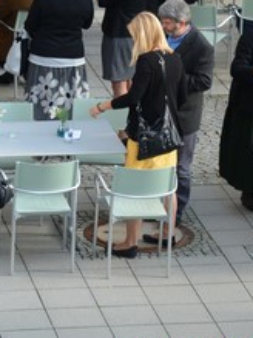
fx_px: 2468
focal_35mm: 253
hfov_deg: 5.8
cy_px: -44
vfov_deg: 7.8
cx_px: 284
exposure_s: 1/125
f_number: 5.6
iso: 220
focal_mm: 48
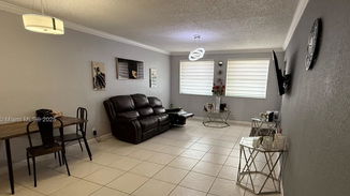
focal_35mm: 20
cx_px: 194
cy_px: 120
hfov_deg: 86.3
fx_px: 186
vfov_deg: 55.3
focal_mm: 2.22
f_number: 2.2
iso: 640
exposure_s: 1/120
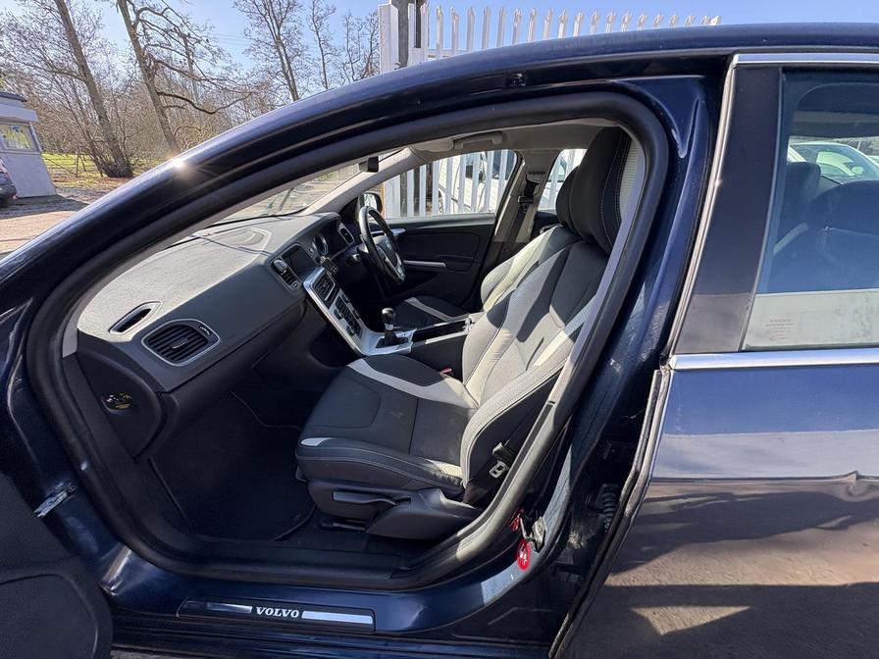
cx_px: 440
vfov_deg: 85.7
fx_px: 356
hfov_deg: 102.1
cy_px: 330
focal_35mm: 14
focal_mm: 2.22
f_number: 2.2
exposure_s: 1/241
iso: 64
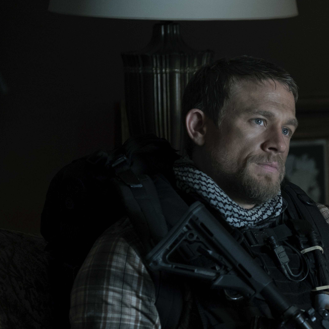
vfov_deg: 5.8
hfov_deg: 5.8
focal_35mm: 303
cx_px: 354
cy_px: 241
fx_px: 3258
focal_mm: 106
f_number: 3.2
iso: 2500
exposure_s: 1/30
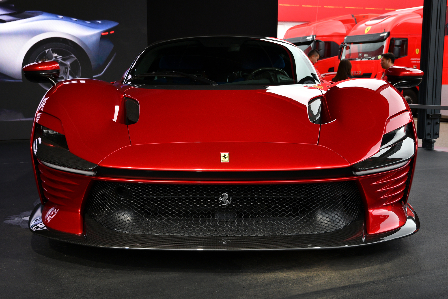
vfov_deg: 28.9
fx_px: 579
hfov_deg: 42.3
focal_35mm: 46
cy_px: 150
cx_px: 224
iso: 400
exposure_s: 1/60
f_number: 6.3
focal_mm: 31
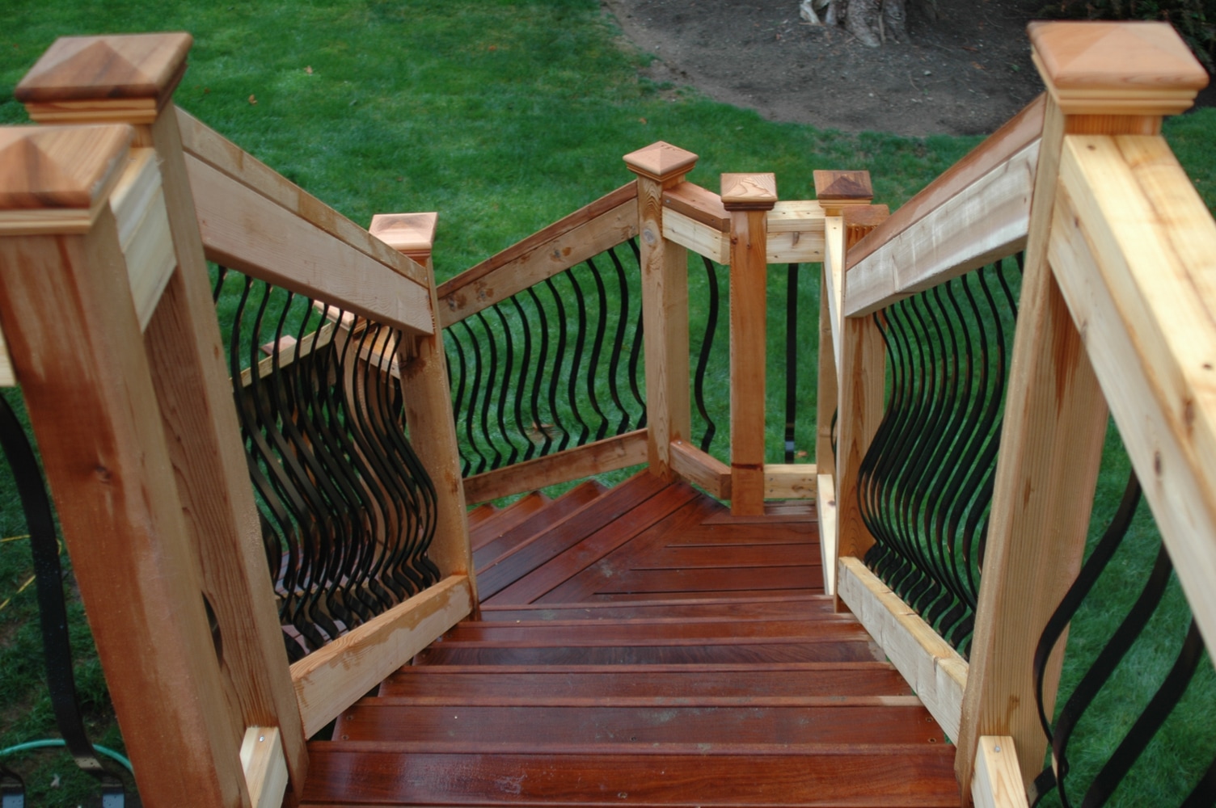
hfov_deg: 46.4
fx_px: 1417
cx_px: 608
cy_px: 404
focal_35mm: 42
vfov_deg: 31.8
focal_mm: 28
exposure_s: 1/80
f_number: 4.5
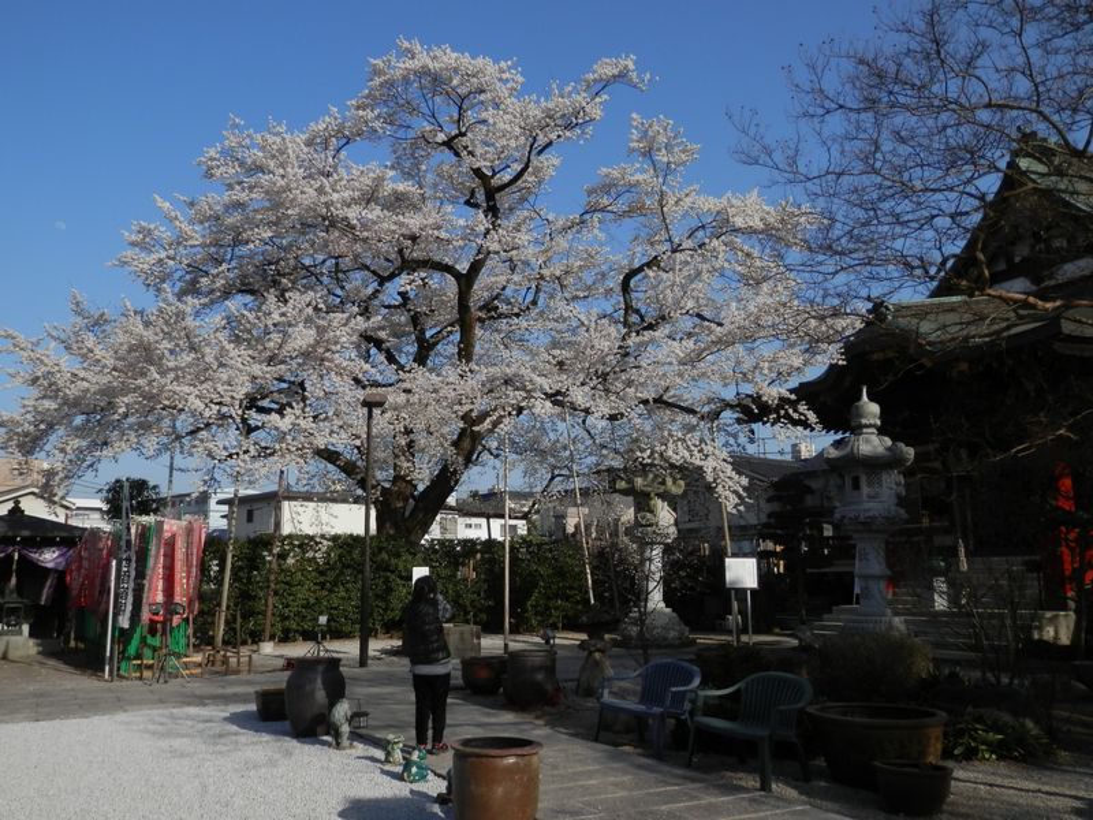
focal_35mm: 30
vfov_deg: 46.8
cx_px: 546
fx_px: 947
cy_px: 410
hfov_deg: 60.0
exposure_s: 1/160
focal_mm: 5.5
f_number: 9.4
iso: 80
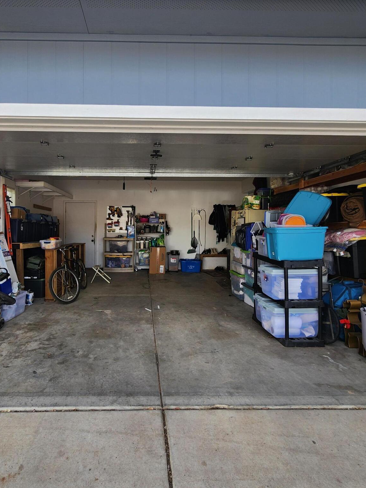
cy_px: 233
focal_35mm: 17
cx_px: 144
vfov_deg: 91.0
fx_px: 240
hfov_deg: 73.8
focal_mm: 2.2
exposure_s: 1/419
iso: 50
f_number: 2.2
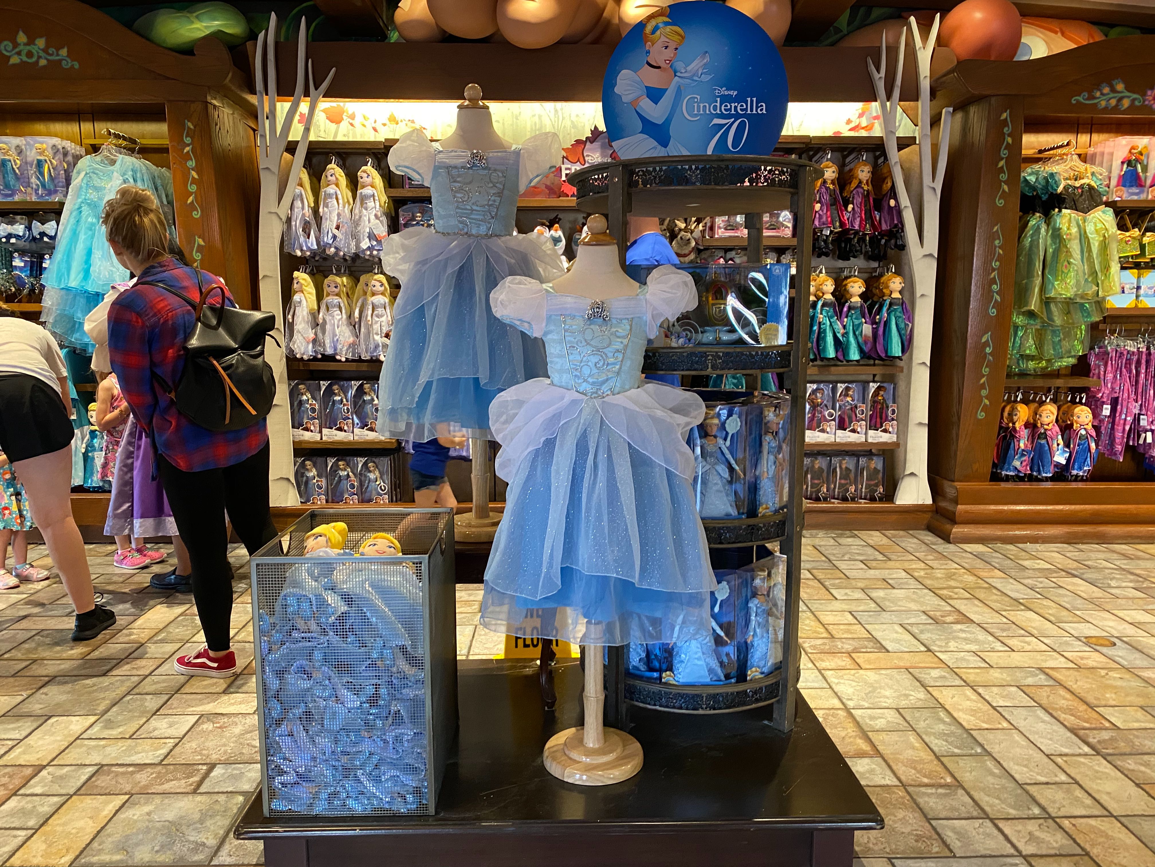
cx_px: 578
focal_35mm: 26
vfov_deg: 53.1
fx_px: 868
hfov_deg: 67.3
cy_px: 434
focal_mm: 4.25
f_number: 1.8
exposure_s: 1/60
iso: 250
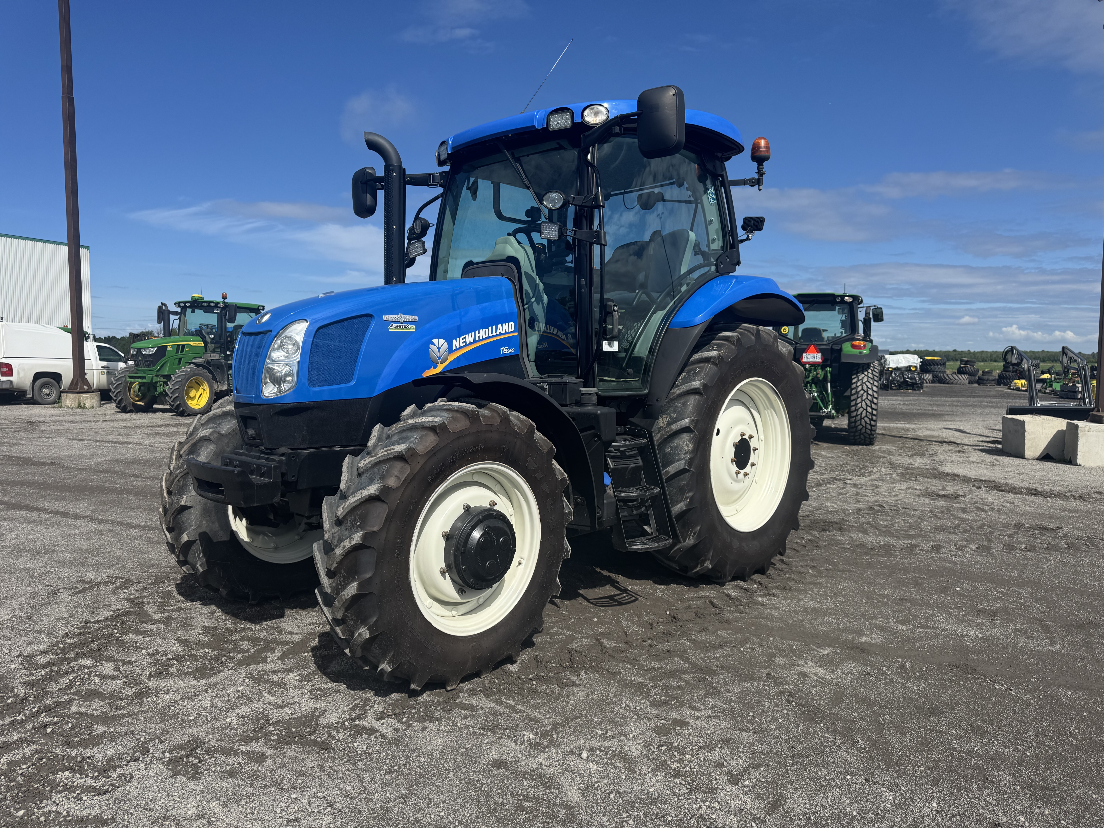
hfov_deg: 71.6
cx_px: 552
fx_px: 765
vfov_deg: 56.8
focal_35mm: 24
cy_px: 414
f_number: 1.78
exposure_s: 1/6410
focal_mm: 6.76
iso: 80
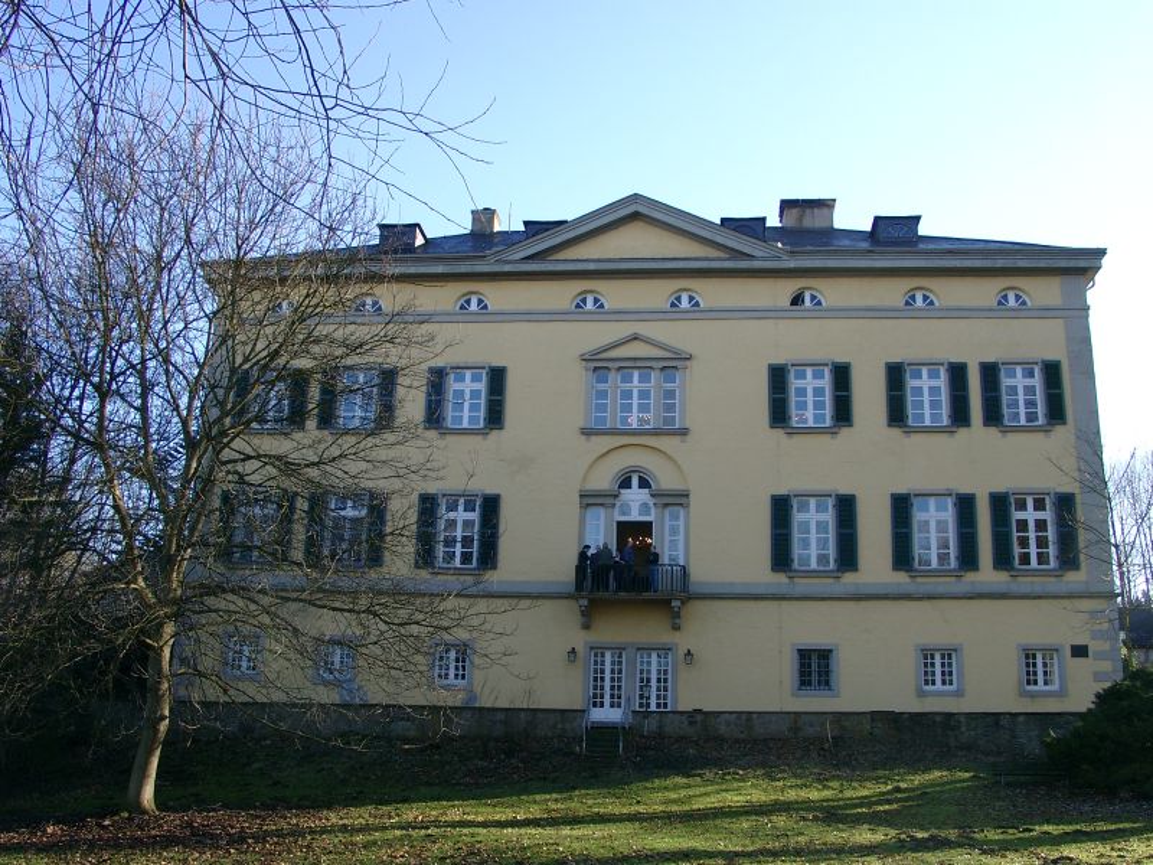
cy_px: 432
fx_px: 1132
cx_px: 576
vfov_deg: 41.8
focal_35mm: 34
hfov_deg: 54.0
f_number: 4
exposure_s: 1/219
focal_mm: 7.13
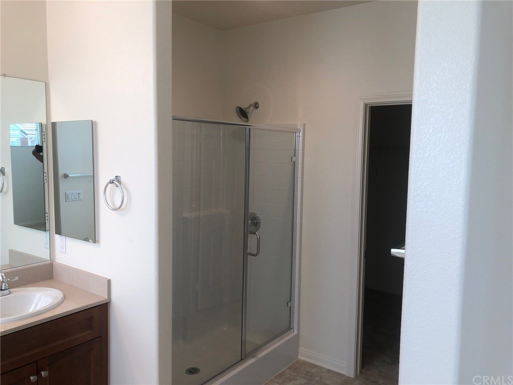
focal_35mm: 28
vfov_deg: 49.7
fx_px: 415
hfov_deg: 63.4
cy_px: 192
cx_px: 256
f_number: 1.8
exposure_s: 1/120
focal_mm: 3.99
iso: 32
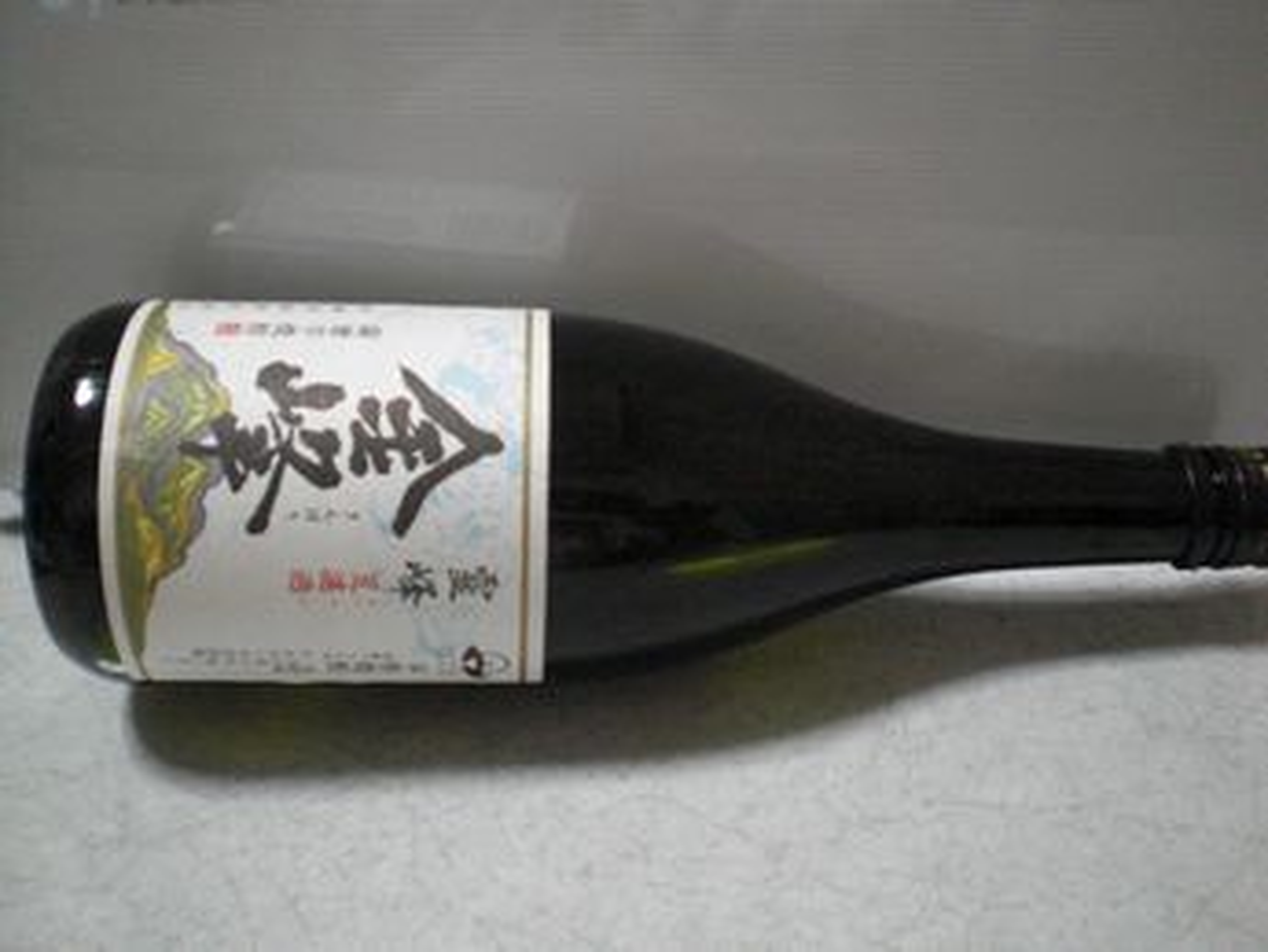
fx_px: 1392
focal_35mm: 38
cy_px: 476
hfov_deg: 49.0
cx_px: 634
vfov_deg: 37.7
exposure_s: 1/50
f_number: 3.1
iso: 800
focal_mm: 6.3
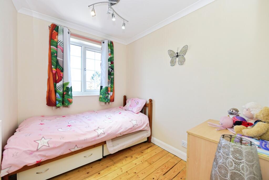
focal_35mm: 14
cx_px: 134
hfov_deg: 104.2
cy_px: 90
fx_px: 105
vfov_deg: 81.3
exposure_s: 1/60
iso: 400
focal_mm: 14
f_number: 5.6
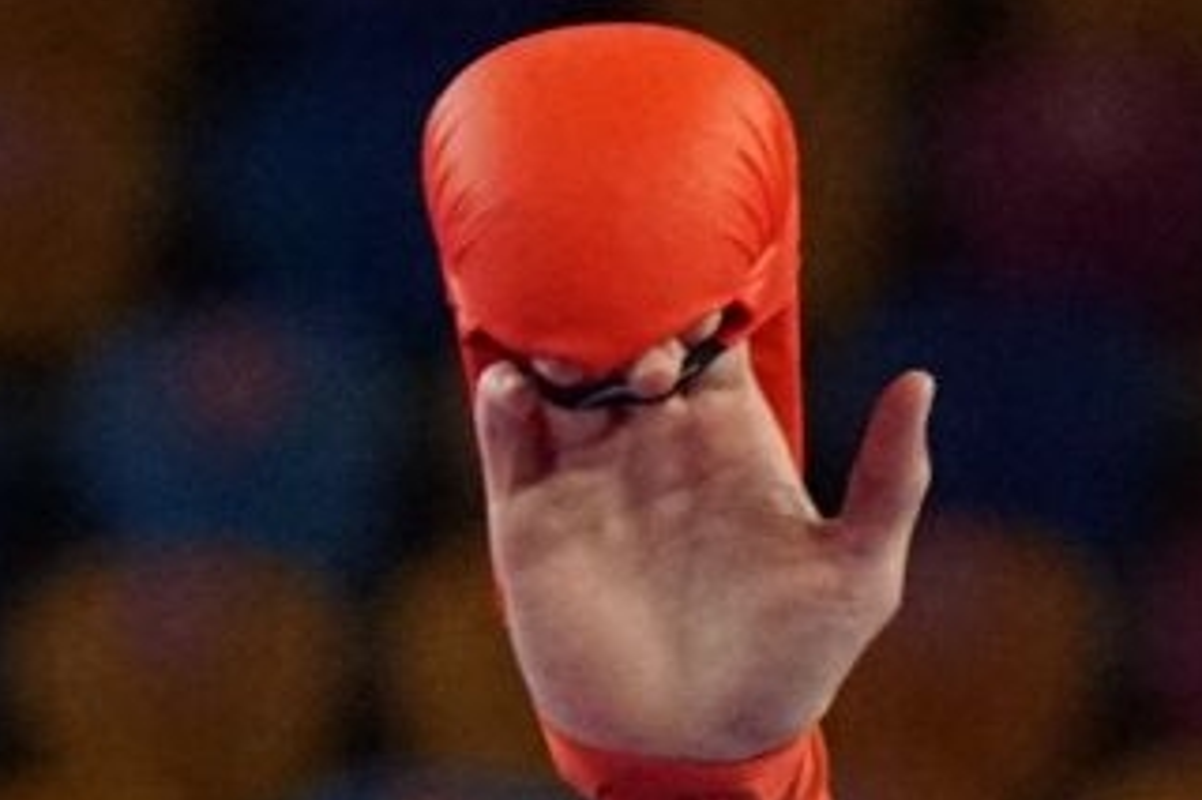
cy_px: 2163
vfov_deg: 1.2
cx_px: 1739
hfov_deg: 1.9
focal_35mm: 1098
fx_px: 36641
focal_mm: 130
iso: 3200
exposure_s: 1/2000
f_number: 2.8
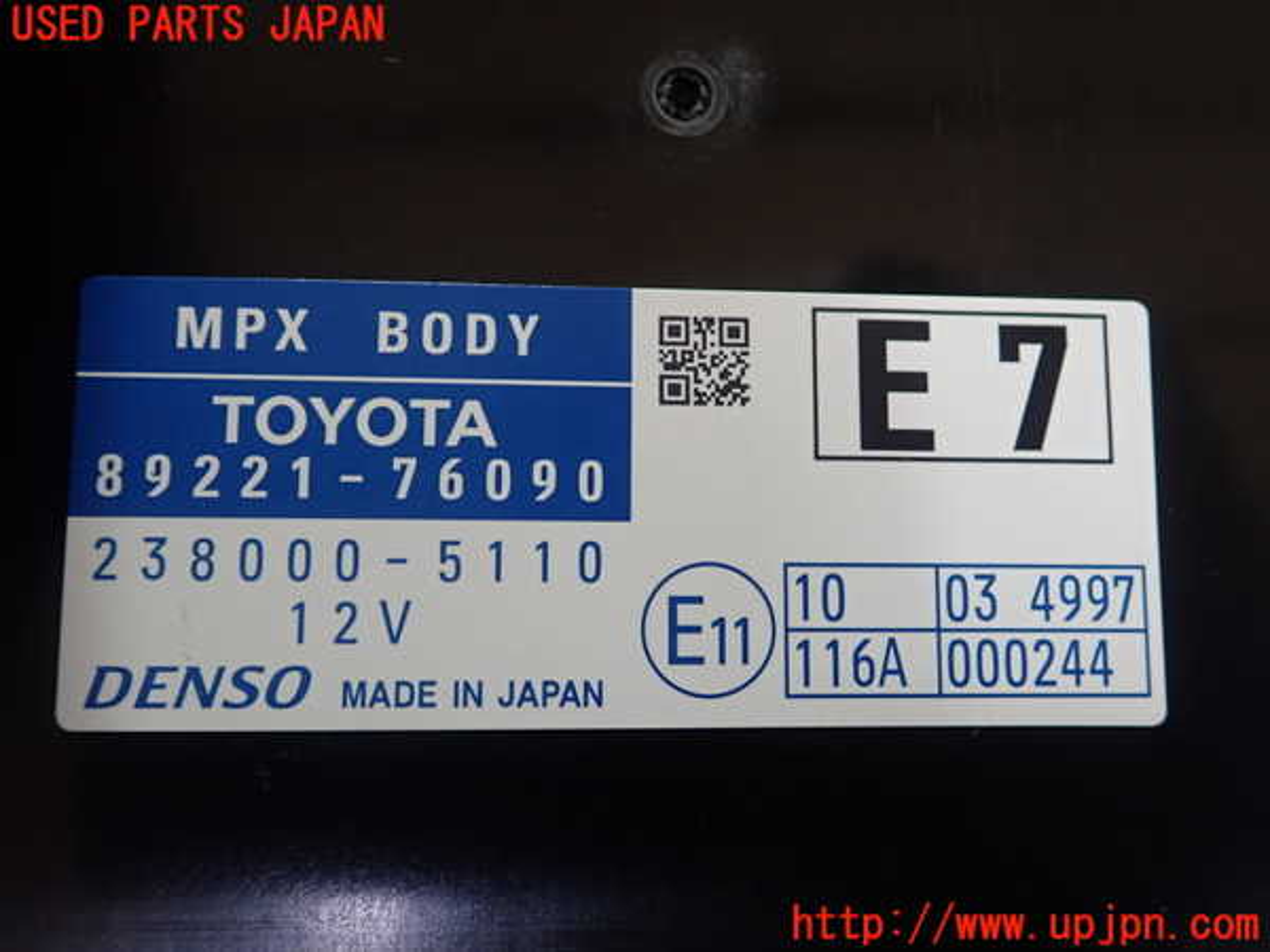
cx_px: 635
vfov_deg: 46.8
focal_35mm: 30
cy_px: 476
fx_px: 1101
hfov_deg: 60.0
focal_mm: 5.5
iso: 250
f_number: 2.3
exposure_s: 1/125
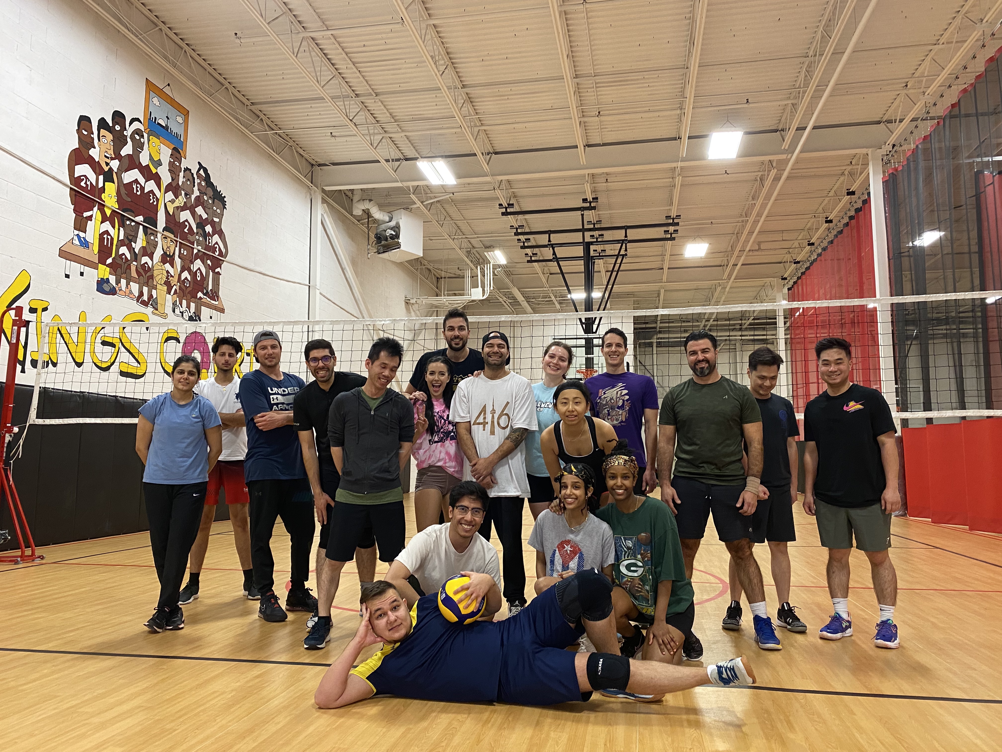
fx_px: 753
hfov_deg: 67.3
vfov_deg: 53.1
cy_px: 376
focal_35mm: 26
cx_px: 501
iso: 200
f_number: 1.8
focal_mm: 4.25
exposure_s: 1/60
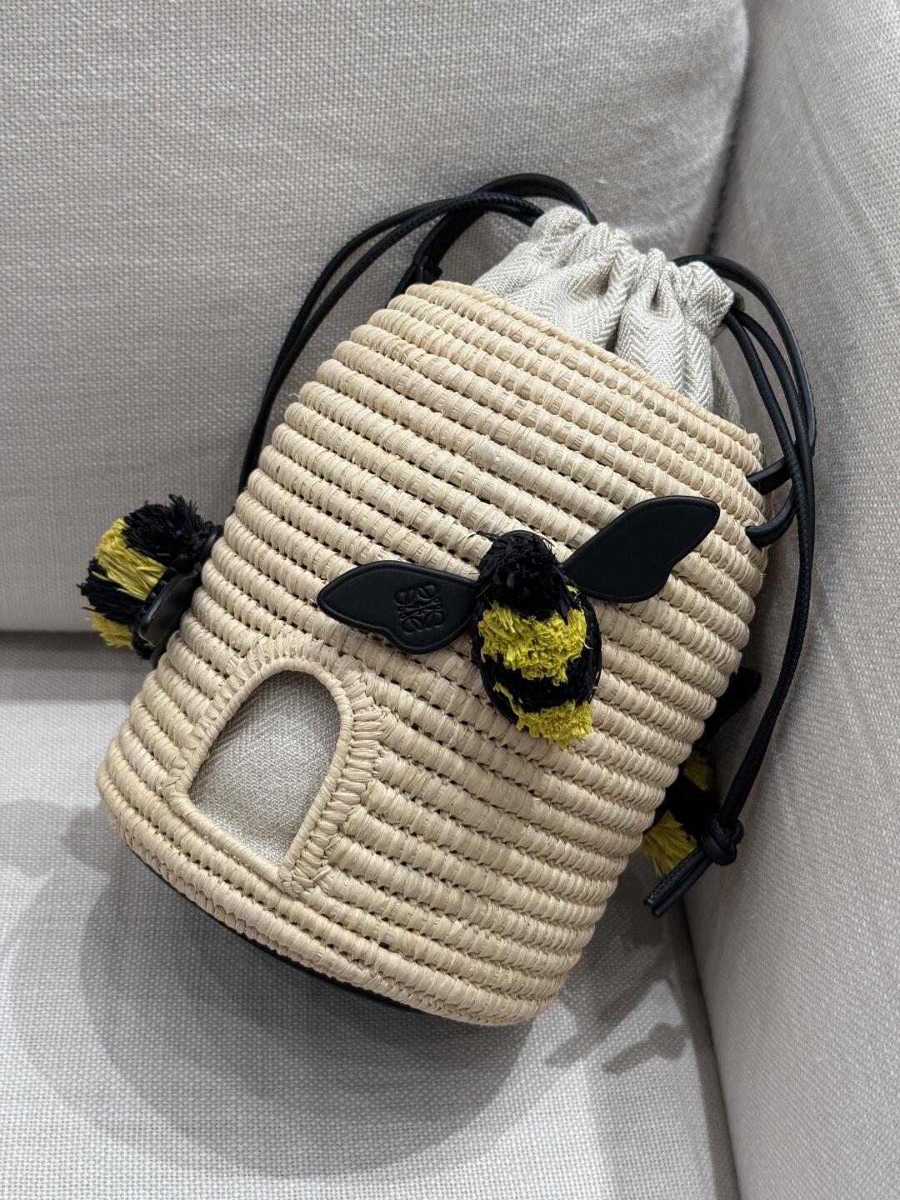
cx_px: 450
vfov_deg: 39.7
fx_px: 1664
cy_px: 600
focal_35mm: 48
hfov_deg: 30.3
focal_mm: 6.76
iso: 64
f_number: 1.78
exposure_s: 1/100
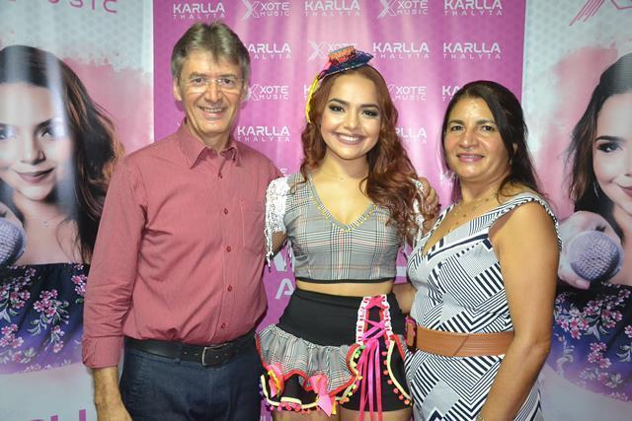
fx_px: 579
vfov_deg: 40.0
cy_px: 210
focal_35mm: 33
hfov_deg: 57.2
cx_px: 316
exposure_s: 1/60
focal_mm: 22
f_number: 3.8
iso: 2800
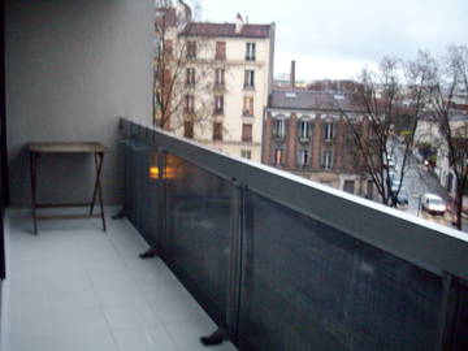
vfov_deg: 38.7
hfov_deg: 50.1
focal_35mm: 37
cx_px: 234
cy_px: 176
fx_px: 500
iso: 400
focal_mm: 6.2
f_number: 2.8
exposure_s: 1/8
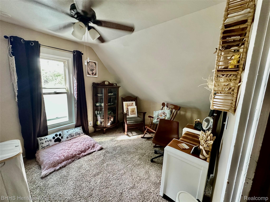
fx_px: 109
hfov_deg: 102.1
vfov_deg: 85.7
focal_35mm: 14
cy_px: 101
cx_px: 135
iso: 640
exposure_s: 1/60
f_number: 2.2
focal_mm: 2.22
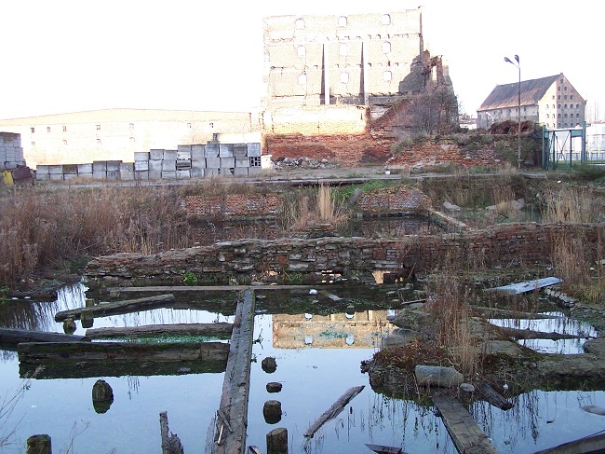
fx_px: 699
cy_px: 227
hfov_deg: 46.8
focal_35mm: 40
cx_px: 302
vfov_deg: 35.9
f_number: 2.8
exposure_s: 1/180
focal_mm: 6.7
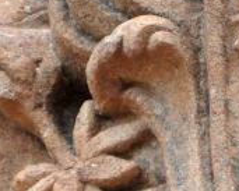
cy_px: 8
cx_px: 491
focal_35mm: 1686
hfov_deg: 1.1
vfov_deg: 0.9
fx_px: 11933
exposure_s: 1/400
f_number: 5.6
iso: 1000
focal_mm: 200
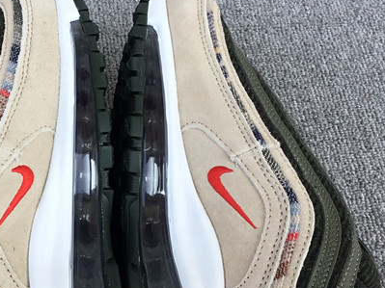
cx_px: 71
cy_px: 218
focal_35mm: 70
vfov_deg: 20.8
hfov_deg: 27.2
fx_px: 778
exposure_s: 1/476
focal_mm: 3.3
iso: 25
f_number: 2.4
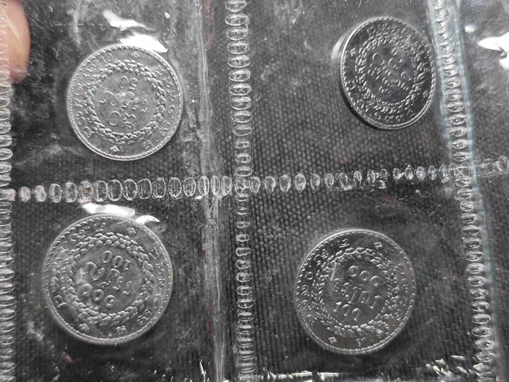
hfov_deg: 38.9
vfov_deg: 29.7
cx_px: 254
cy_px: 191
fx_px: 721
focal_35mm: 49
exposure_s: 1/81.1
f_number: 1.6
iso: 160
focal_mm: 5.84
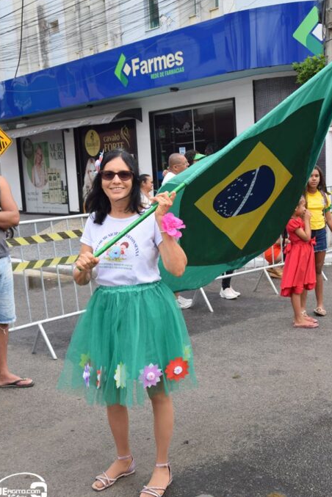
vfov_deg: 42.7
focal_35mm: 46
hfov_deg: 29.3
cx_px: 166
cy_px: 239
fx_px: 636
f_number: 8
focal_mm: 28
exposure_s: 1/250
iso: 320
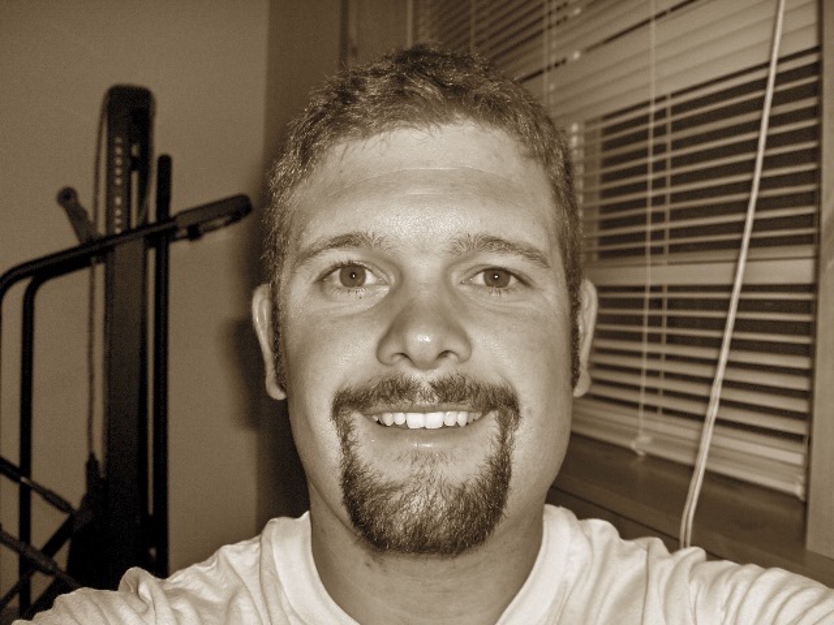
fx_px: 940
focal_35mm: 39
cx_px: 417
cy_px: 312
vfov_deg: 36.8
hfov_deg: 47.9
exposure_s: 1/60
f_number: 2.8
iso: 100
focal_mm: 8
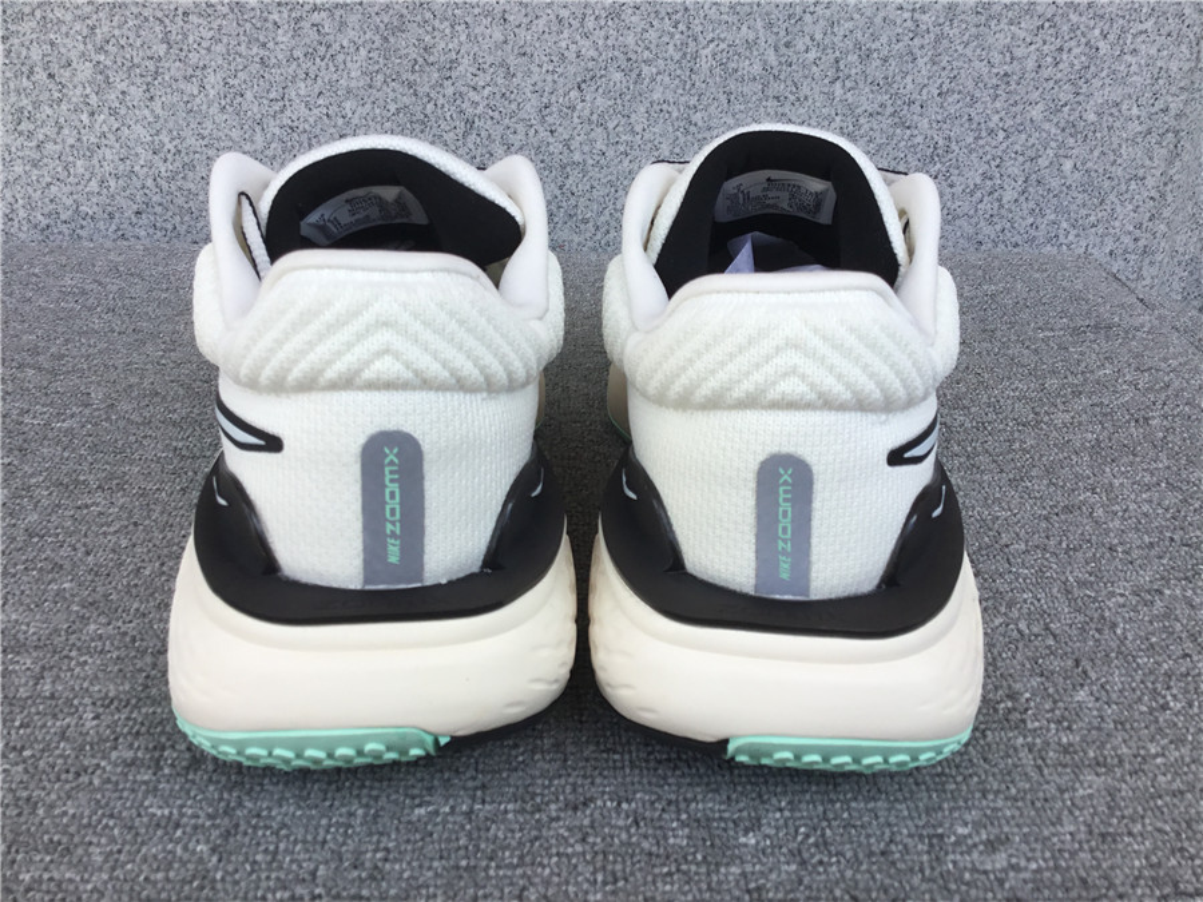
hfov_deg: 58.4
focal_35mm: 31
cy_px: 451
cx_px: 602
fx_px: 1077
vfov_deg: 45.4
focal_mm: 3.3
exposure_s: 1/500
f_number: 2.4
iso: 25
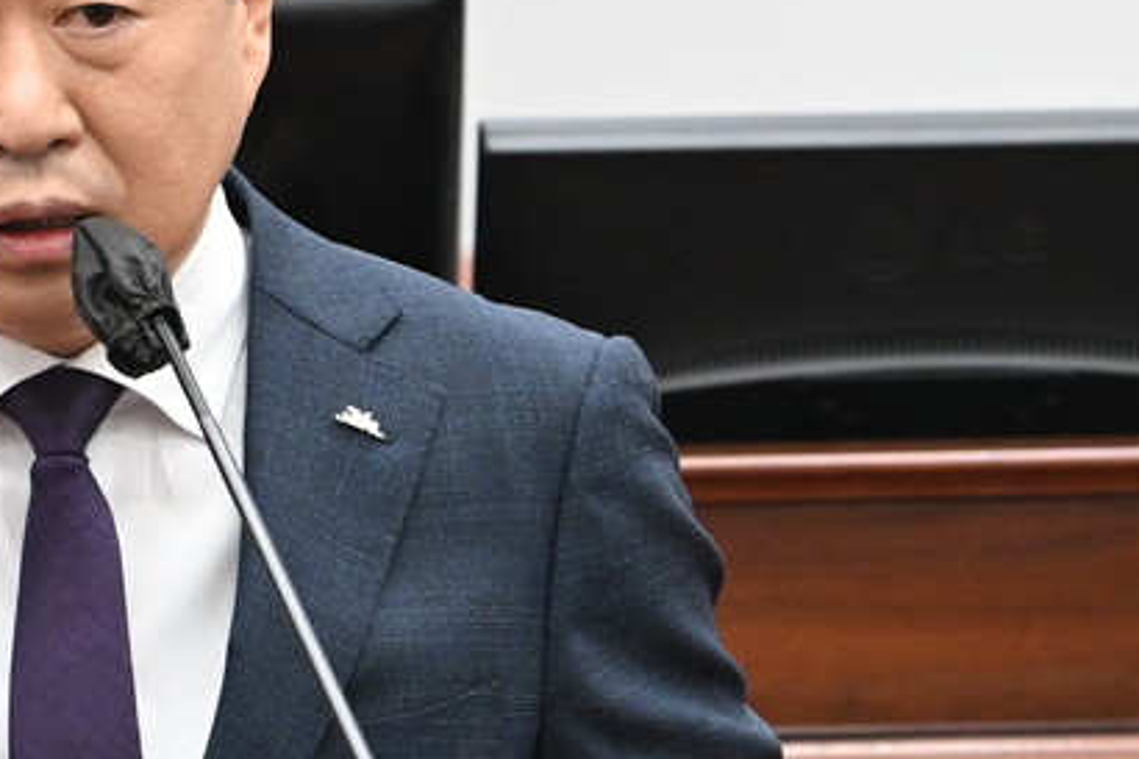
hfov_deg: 2.2
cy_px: 235
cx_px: 25
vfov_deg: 1.5
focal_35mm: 936
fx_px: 29601
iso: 2500
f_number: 4
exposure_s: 1/200
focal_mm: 200
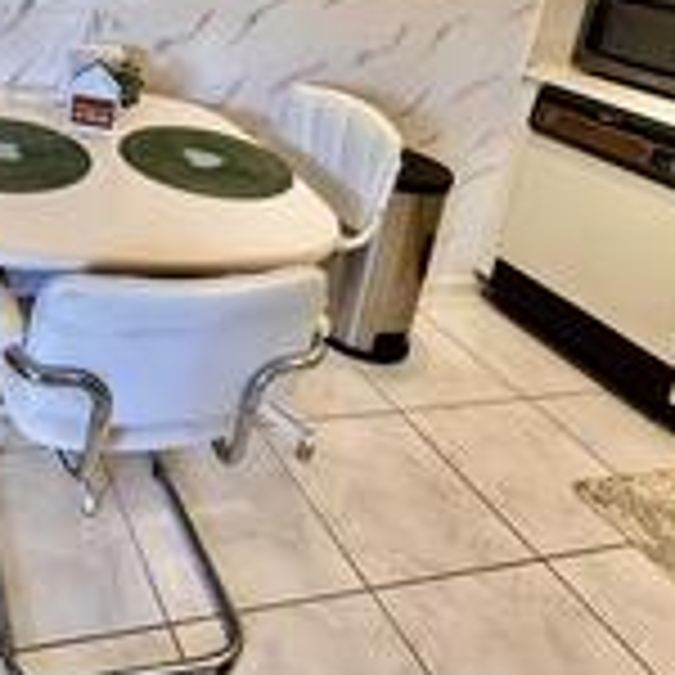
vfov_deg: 44.1
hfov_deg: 44.3
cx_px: 40
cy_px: 36
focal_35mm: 33
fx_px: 728
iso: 125
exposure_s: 1/120
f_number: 2.2
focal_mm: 2.22
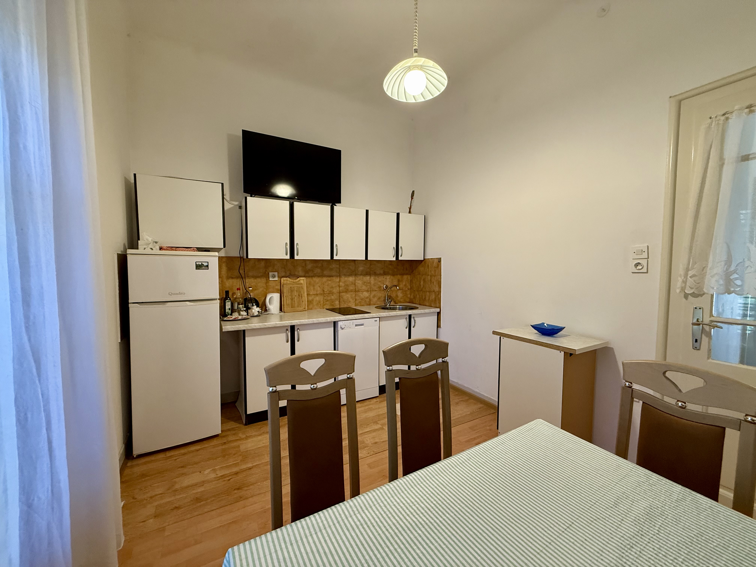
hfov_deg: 102.1
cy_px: 284
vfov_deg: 85.7
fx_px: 306
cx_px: 378
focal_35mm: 14
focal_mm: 2.22
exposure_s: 1/50
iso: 250
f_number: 2.2
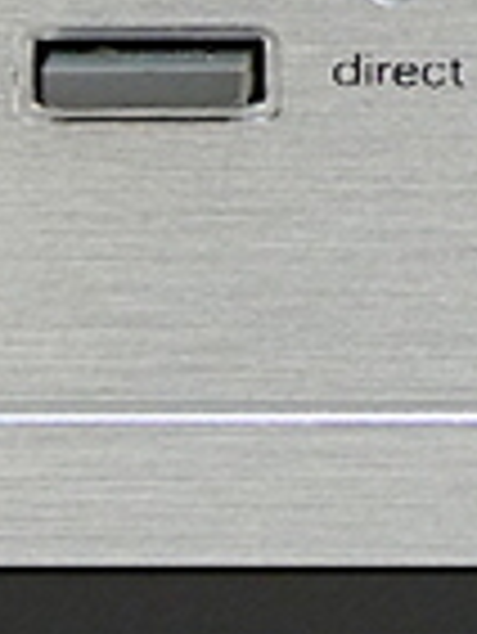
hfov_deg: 1.6
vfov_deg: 2.1
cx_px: 1030
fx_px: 16896
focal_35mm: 921
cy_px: -594
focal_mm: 24.2
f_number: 5.3
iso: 200
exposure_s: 1/15
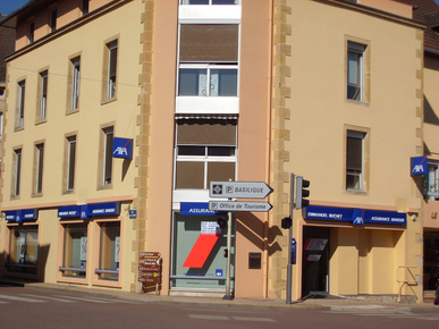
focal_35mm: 71
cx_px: 220
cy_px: 164
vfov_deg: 20.7
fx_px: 900
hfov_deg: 27.4
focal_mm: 11.7
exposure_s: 1/350
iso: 80
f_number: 10.4
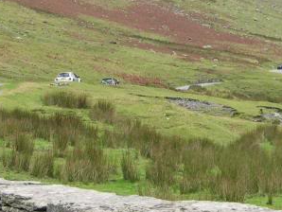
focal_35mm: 126
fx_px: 1027
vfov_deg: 11.7
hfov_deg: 15.6
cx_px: 169
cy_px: 40
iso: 100
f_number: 3.1
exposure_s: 1/141
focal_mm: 10.1
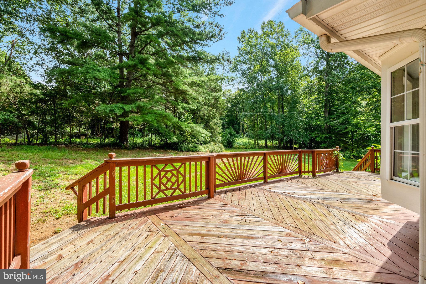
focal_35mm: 16
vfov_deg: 73.7
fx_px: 189
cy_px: 142
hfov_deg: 96.7
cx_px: 213
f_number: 8
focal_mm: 16
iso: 1250
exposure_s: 1/800
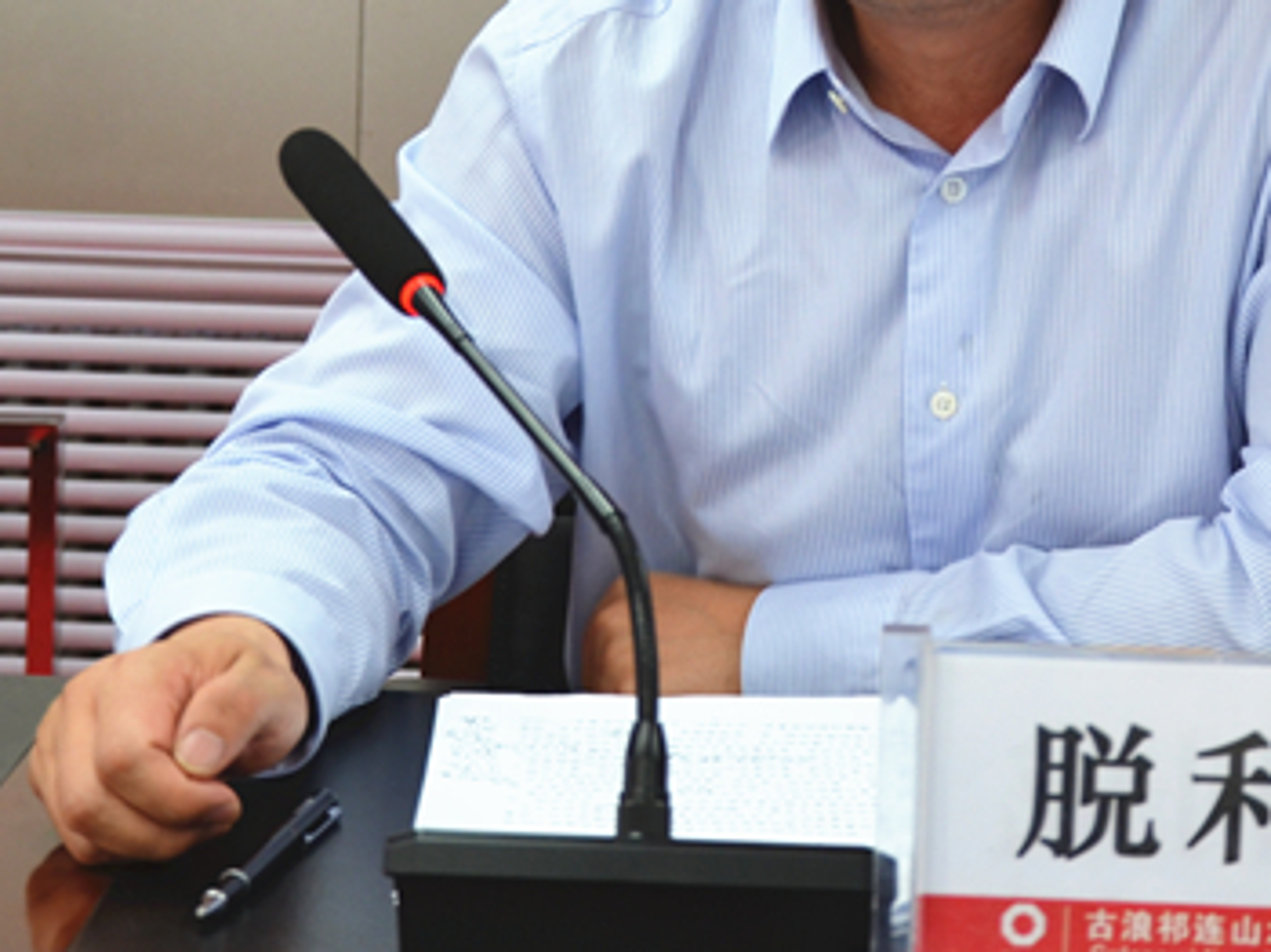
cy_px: 65
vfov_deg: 14.7
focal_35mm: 99
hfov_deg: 19.8
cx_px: 861
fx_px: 3633
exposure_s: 1/25
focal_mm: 32
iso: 320
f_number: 4.2
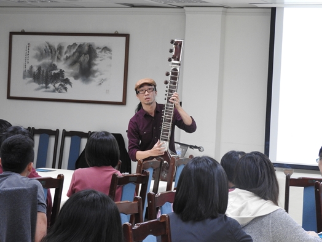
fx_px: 977
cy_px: 121
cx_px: 161
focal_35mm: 105
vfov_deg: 14.1
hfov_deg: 18.7
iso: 400
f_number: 4.8
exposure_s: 1/30
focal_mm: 18.8
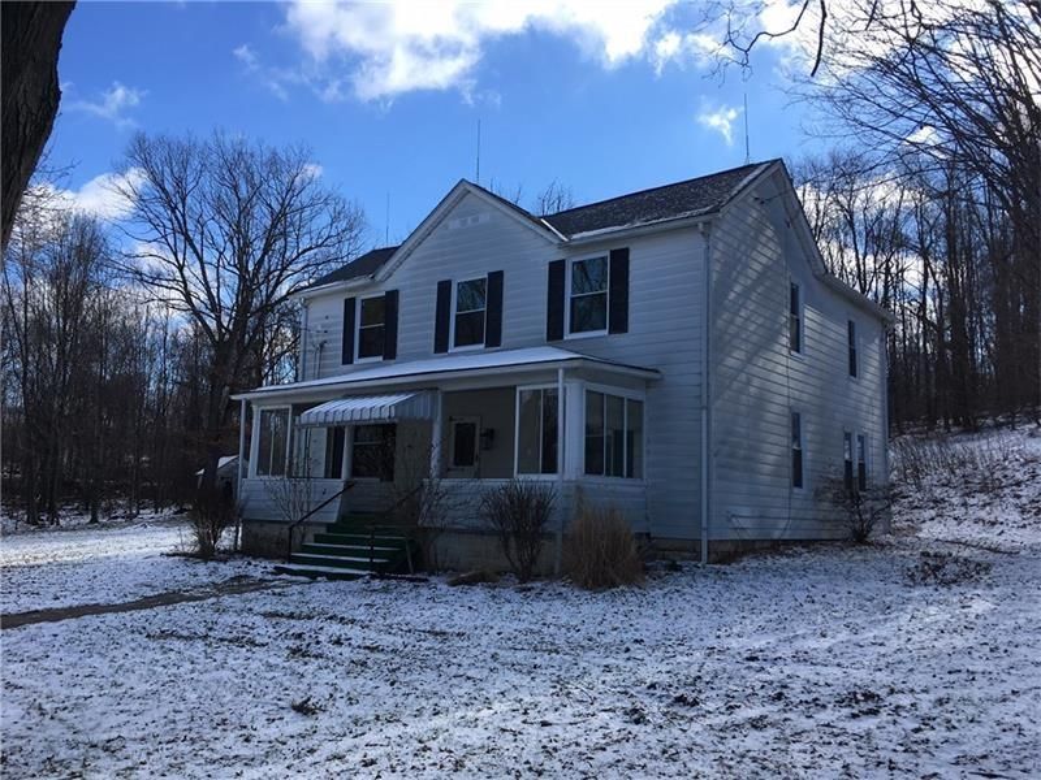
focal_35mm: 29
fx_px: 872
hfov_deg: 61.7
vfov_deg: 48.2
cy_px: 390
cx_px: 520
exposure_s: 1/927
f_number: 2.2
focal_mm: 4.15
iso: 25
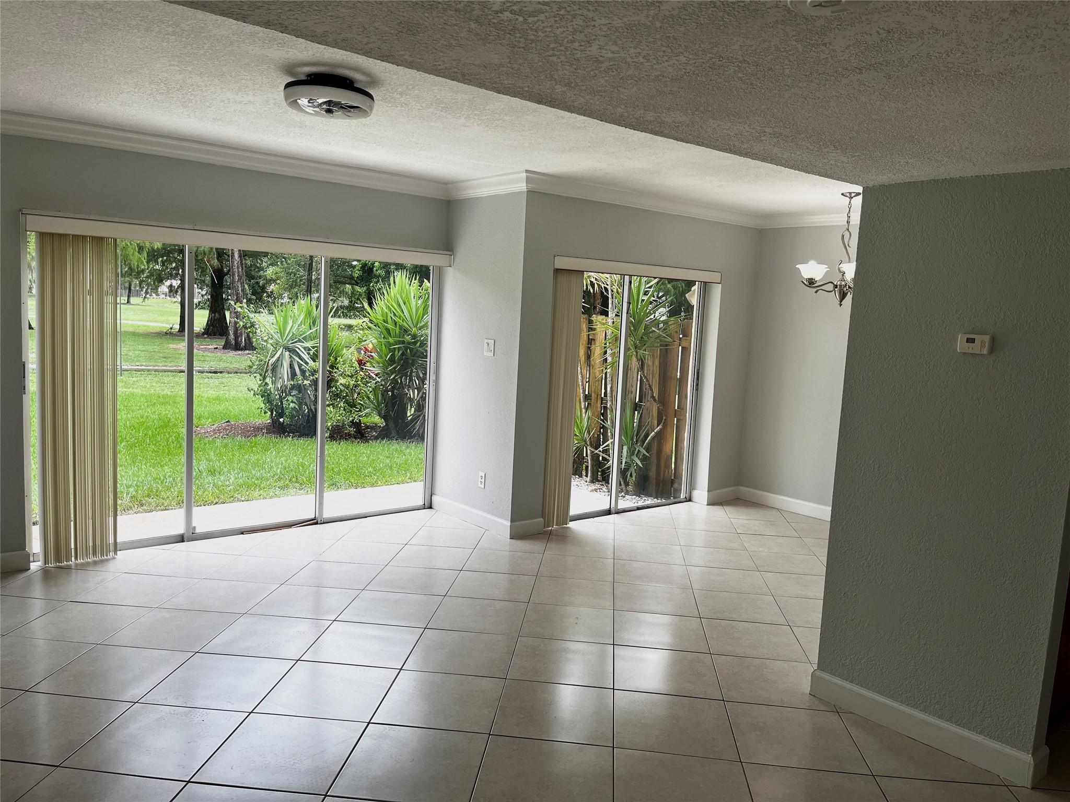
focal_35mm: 26
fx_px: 804
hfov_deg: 67.3
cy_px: 401
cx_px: 535
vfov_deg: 53.1
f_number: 1.6
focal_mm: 5.1
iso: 50
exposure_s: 1/435
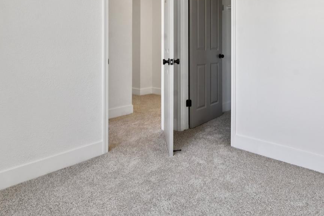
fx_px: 234
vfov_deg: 47.4
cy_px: 50
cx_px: 230
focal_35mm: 26
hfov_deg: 66.4
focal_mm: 10
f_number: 8
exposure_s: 1/13
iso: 100
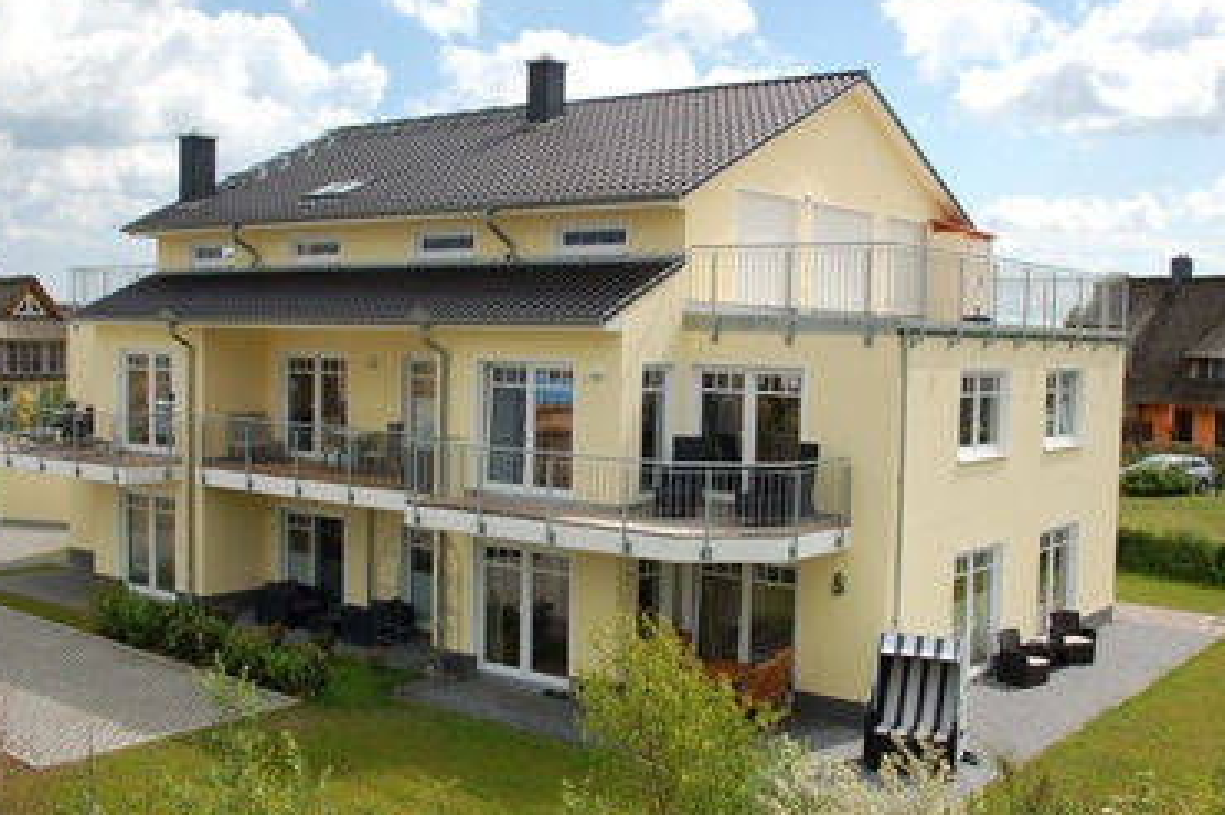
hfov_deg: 47.9
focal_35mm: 41
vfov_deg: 32.9
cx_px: 616
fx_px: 1378
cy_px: 421
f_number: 9
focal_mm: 25
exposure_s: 1/320
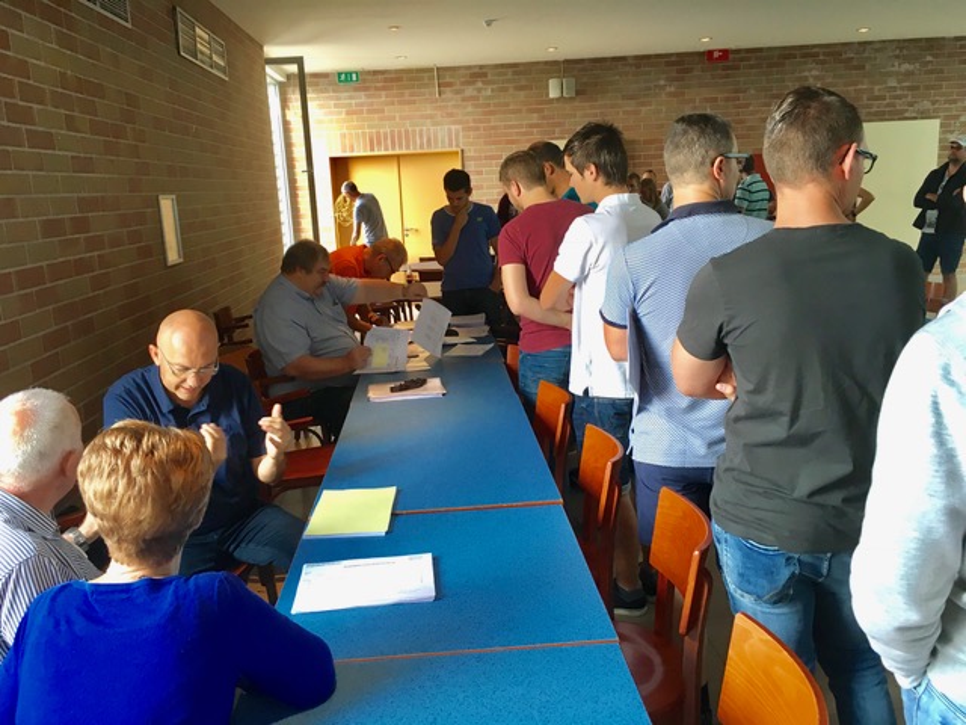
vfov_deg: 48.2
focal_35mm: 29
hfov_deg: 61.7
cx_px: 483
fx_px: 809
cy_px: 362
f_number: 2.2
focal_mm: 4.15
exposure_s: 1/33
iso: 32
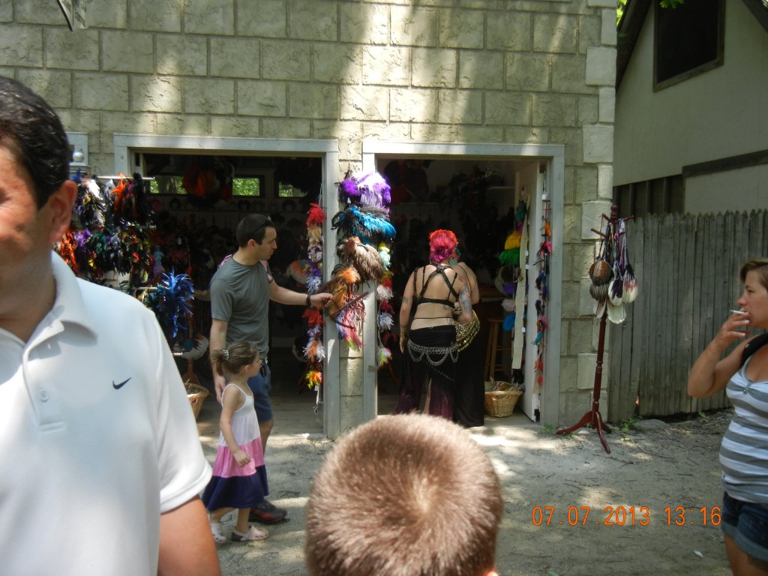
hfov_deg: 60.0
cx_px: 384
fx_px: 666
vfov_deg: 46.8
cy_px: 288
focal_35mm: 30
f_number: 3.5
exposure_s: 1/184
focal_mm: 5.4
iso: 160
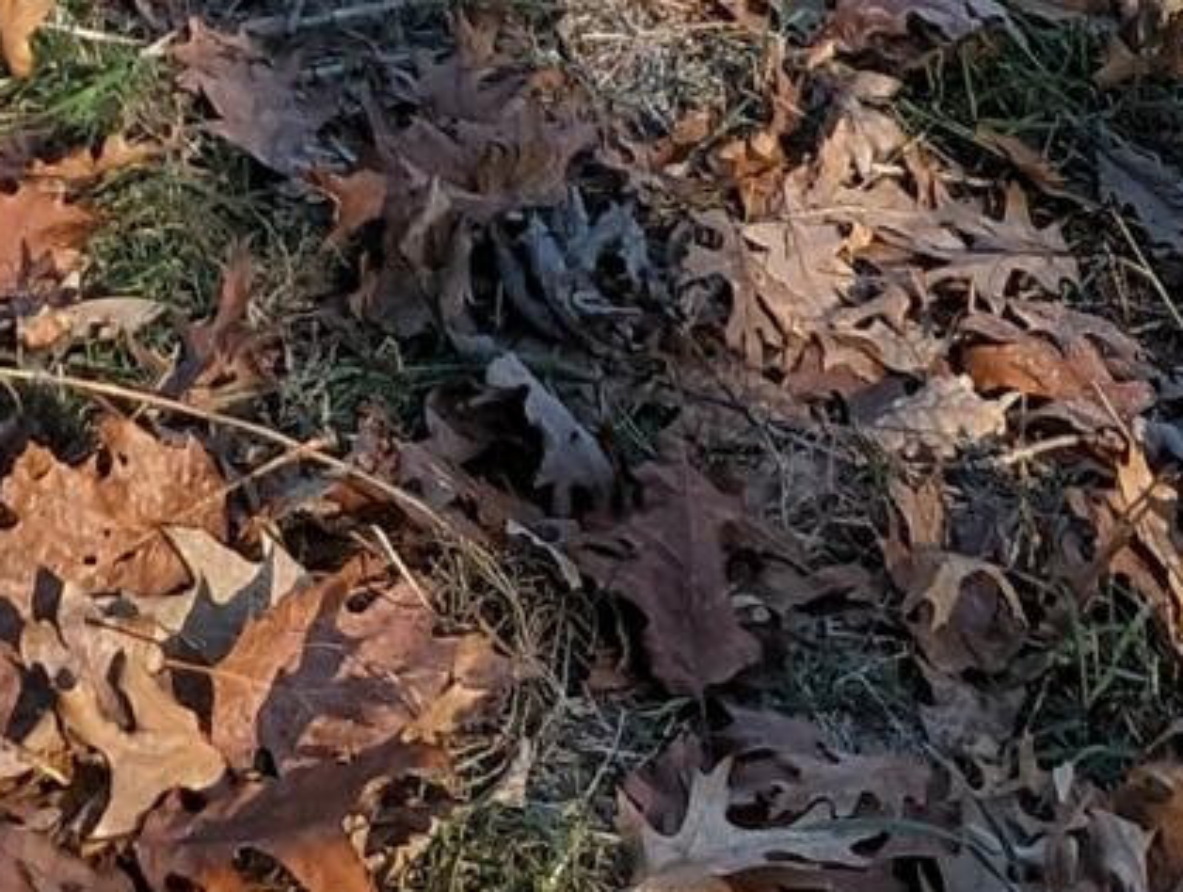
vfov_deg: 11.7
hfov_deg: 20.7
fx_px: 3185
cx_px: 150
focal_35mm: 93
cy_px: -1510
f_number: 2.2
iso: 48
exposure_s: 1/929
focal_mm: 1.95
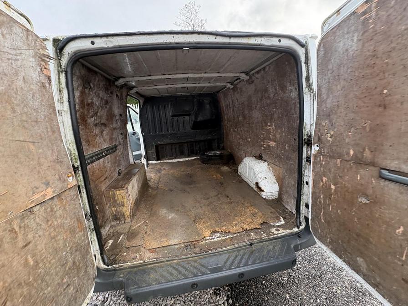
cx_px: 204
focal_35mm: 14
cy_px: 153
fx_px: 165
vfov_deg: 85.7
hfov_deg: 102.1
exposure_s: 1/109
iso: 125
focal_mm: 2.22
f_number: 2.2
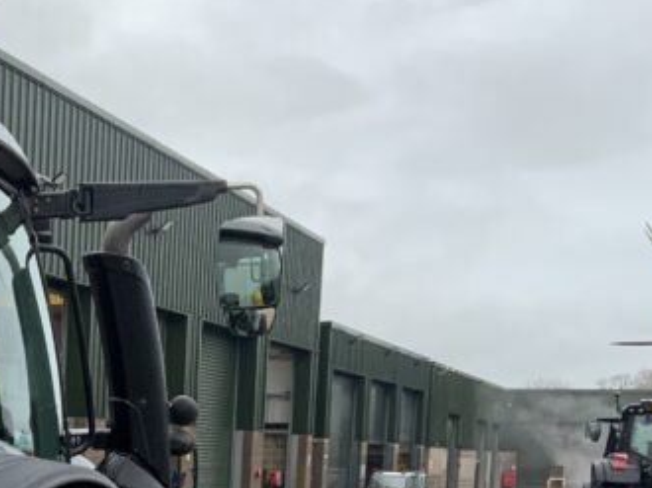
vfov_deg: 15.6
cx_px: -121
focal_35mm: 90
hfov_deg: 20.4
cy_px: 622
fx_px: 1694
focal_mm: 3
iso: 50
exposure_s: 1/122
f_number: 1.8
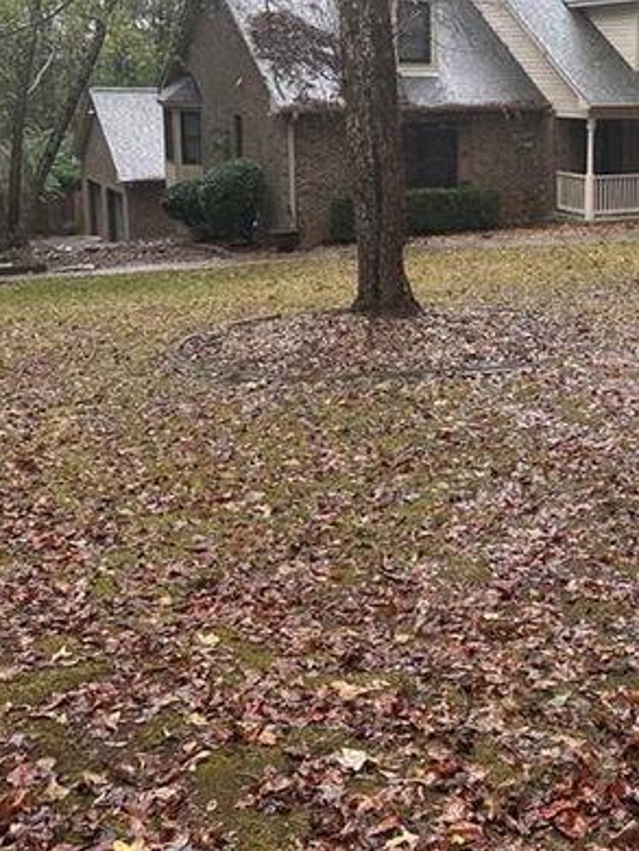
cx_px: 482
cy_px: 218
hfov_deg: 33.7
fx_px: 1033
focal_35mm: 42
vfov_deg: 43.4
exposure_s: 1/121
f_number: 1.78
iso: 160
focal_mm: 6.86
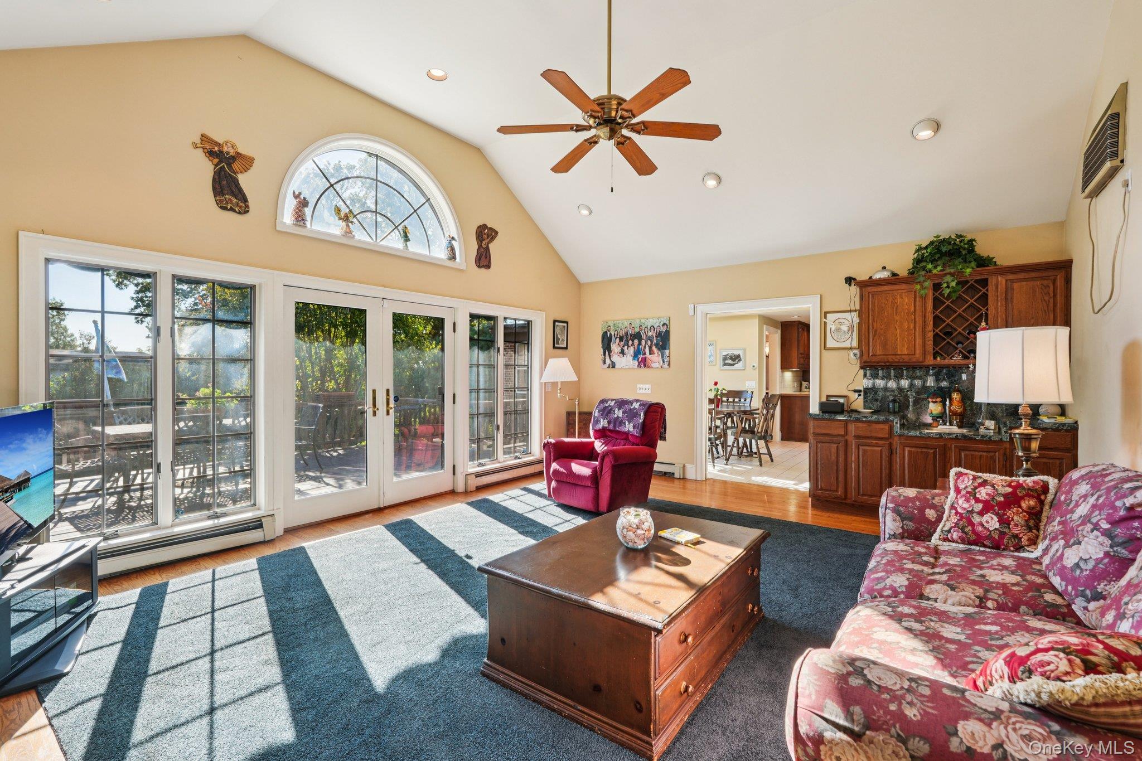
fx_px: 523
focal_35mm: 16
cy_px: 380
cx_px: 571
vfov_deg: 72.0
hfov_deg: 95.0
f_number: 8
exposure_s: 1/30
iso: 200
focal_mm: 16.5
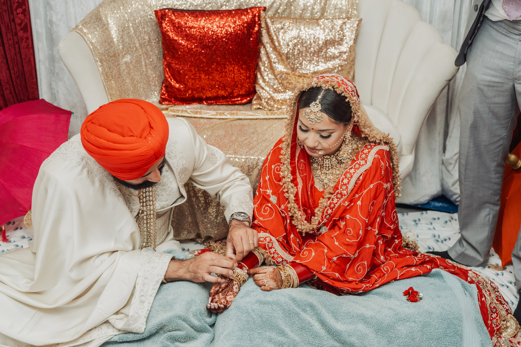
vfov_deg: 28.3
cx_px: 260
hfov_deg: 41.4
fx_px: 689
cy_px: 174
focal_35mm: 48
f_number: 2.8
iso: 1000
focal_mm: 47.6
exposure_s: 1/200
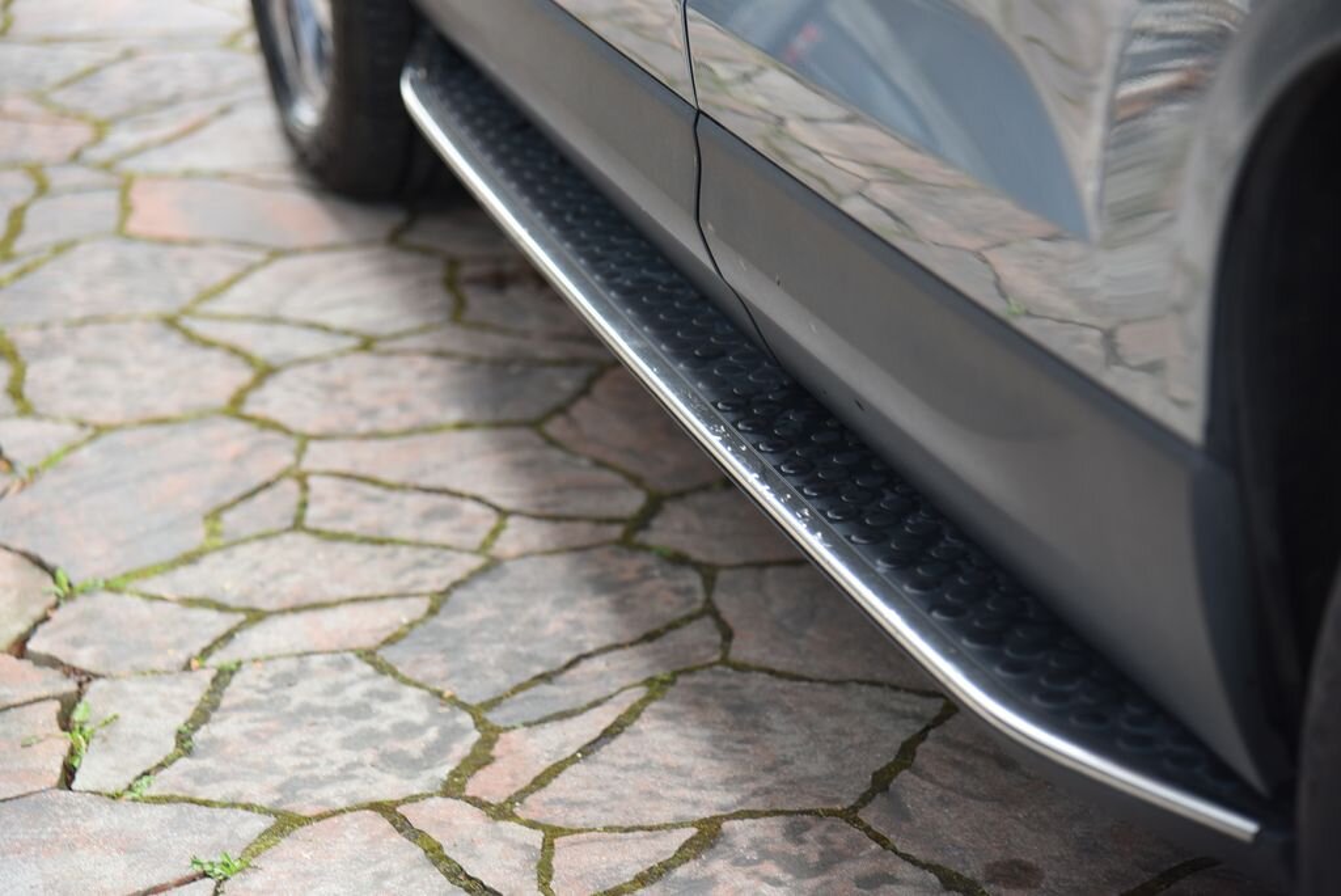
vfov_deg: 13.1
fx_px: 3913
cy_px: 448
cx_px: 670
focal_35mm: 105
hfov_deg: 19.4
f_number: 4
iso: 500
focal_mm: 105
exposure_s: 1/40
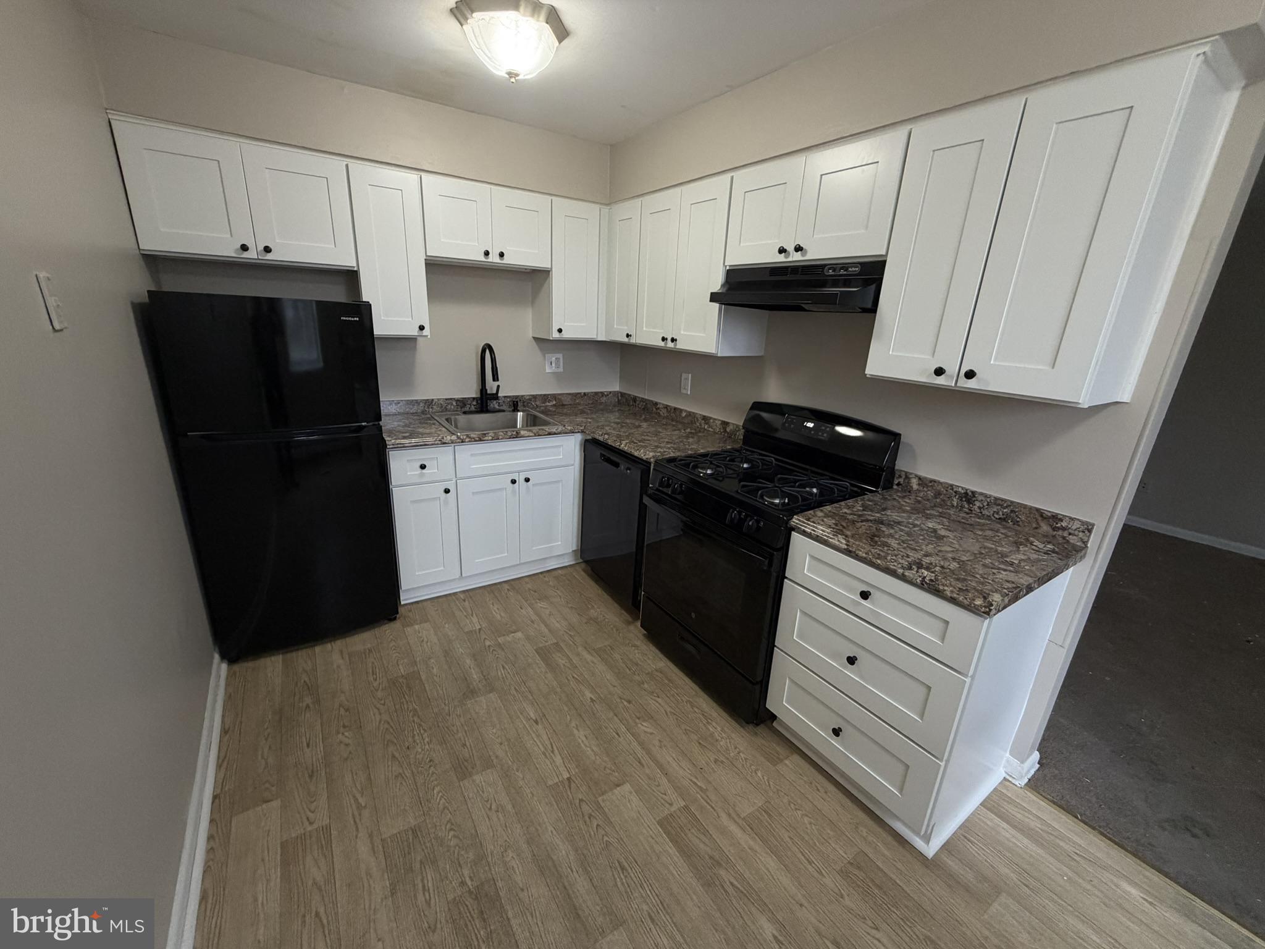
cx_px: 632
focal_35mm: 14
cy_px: 474
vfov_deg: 85.7
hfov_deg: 102.1
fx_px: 512
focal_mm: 2.22
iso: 160
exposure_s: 1/120
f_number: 2.2
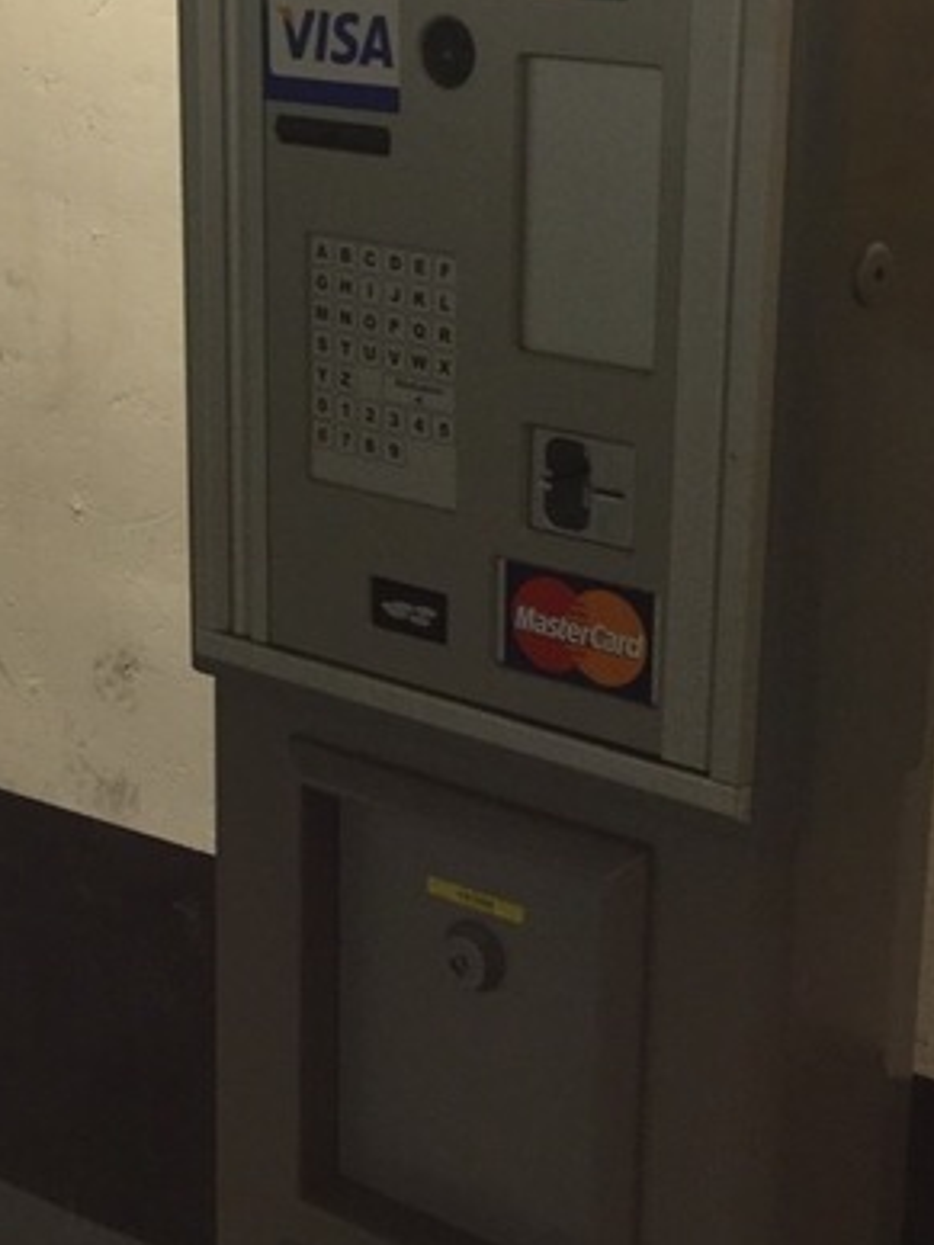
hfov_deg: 22.9
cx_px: 571
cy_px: 452
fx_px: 2302
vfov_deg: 30.1
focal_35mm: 64
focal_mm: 3.3
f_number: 2.4
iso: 80
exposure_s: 1/30
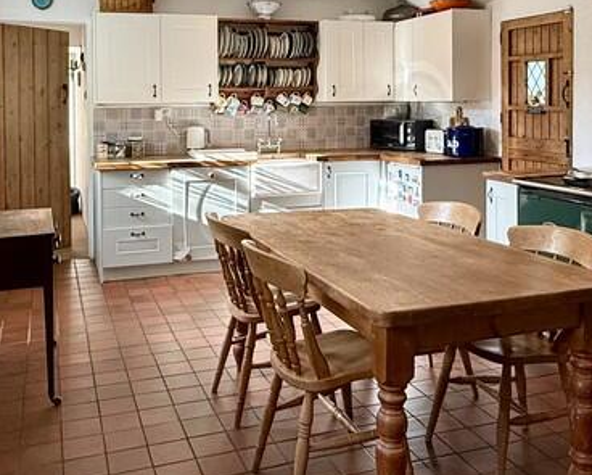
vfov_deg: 38.0
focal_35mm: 38
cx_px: 296
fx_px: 666
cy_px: 109
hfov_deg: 47.9
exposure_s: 1/100
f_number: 2.2
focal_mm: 2.22
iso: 160
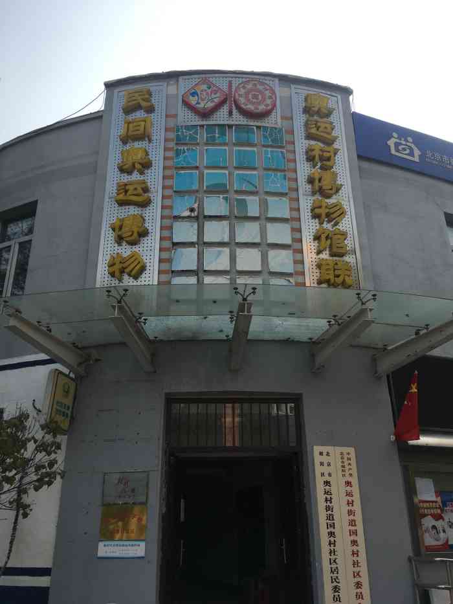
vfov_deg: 61.7
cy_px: 302
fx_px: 506
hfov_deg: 48.2
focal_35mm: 29
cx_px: 226
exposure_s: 1/1374
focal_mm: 4.15
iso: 25
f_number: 2.2
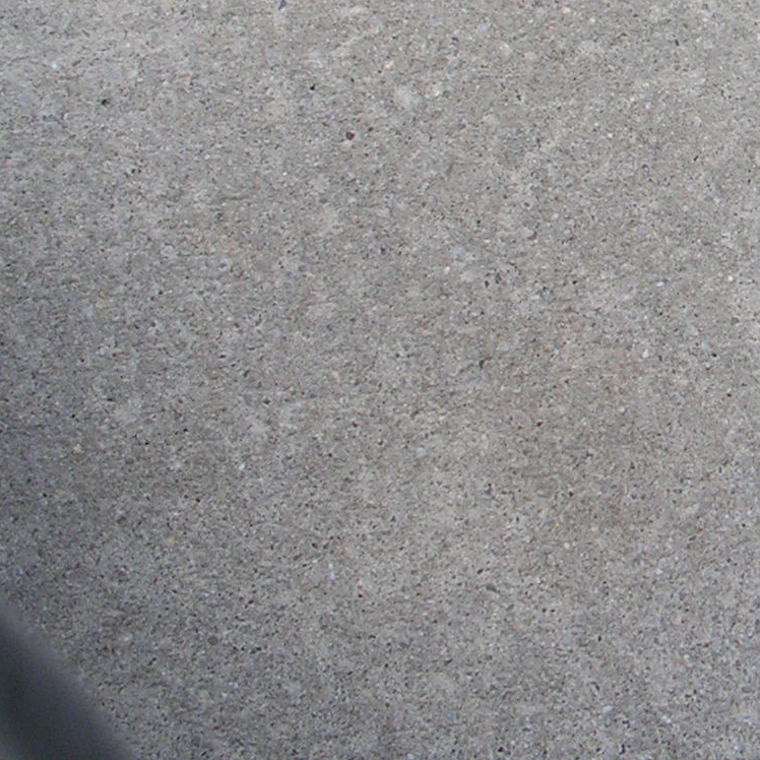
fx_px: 2285
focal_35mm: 92
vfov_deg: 18.4
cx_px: 850
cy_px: 10
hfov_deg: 18.1
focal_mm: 5.8
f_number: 2.8
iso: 50
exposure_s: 1/248
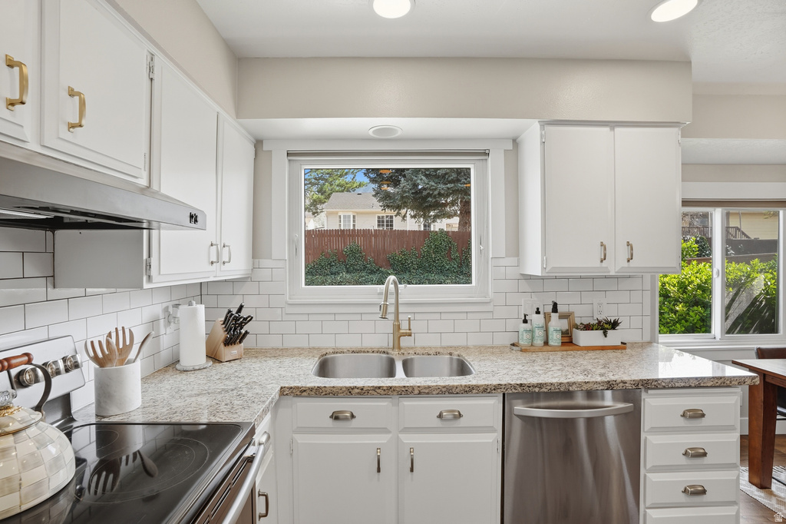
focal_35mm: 16
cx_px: 393
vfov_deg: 73.7
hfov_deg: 96.8
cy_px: 262
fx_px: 349
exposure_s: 1/250
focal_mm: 16
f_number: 9
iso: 250
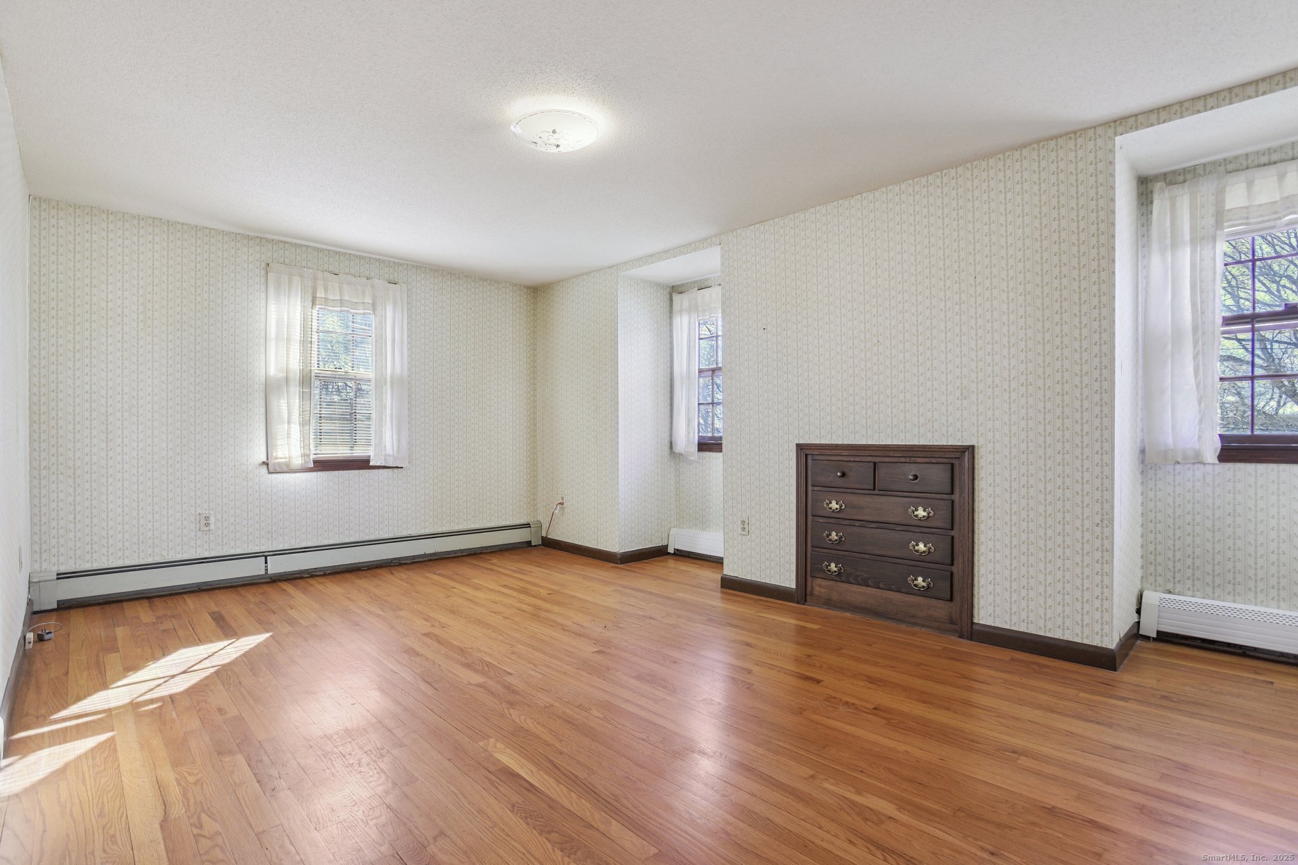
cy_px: 432
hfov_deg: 93.3
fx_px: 613
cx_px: 649
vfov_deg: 70.4
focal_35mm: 17
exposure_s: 1/30
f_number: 11
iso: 400
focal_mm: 17
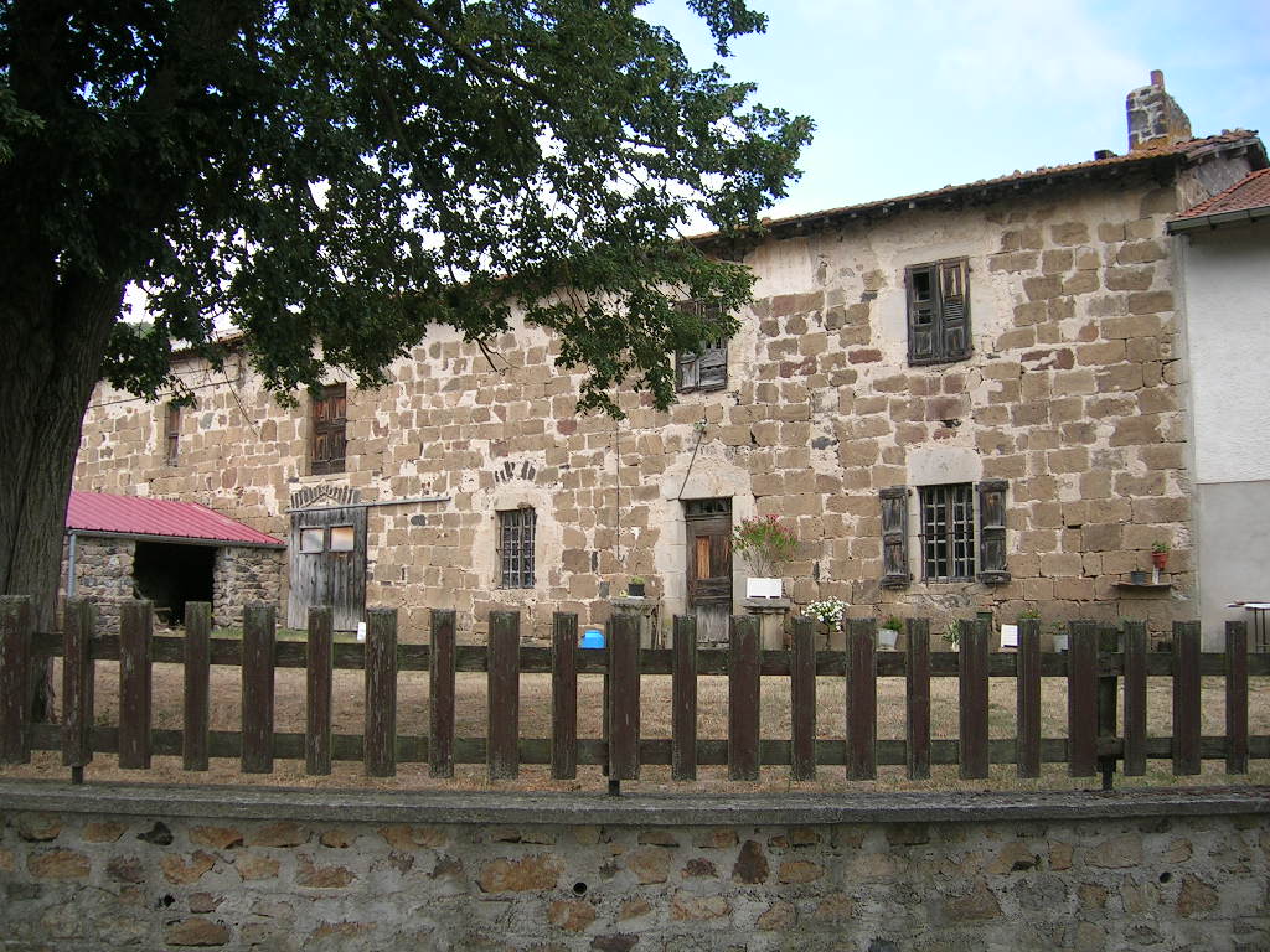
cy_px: 476
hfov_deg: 52.6
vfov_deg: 40.7
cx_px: 635
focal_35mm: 35
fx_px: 1284
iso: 50
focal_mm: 5.4
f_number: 2.8
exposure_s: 1/342
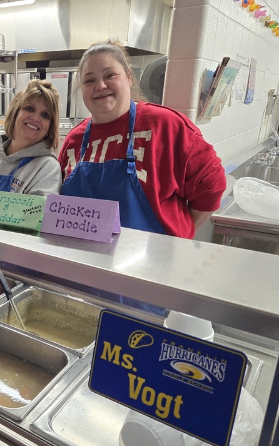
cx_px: 16
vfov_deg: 55.3
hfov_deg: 33.9
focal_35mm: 35
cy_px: 225
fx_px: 426
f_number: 1.8
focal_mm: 5.4
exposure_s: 1/120
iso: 250
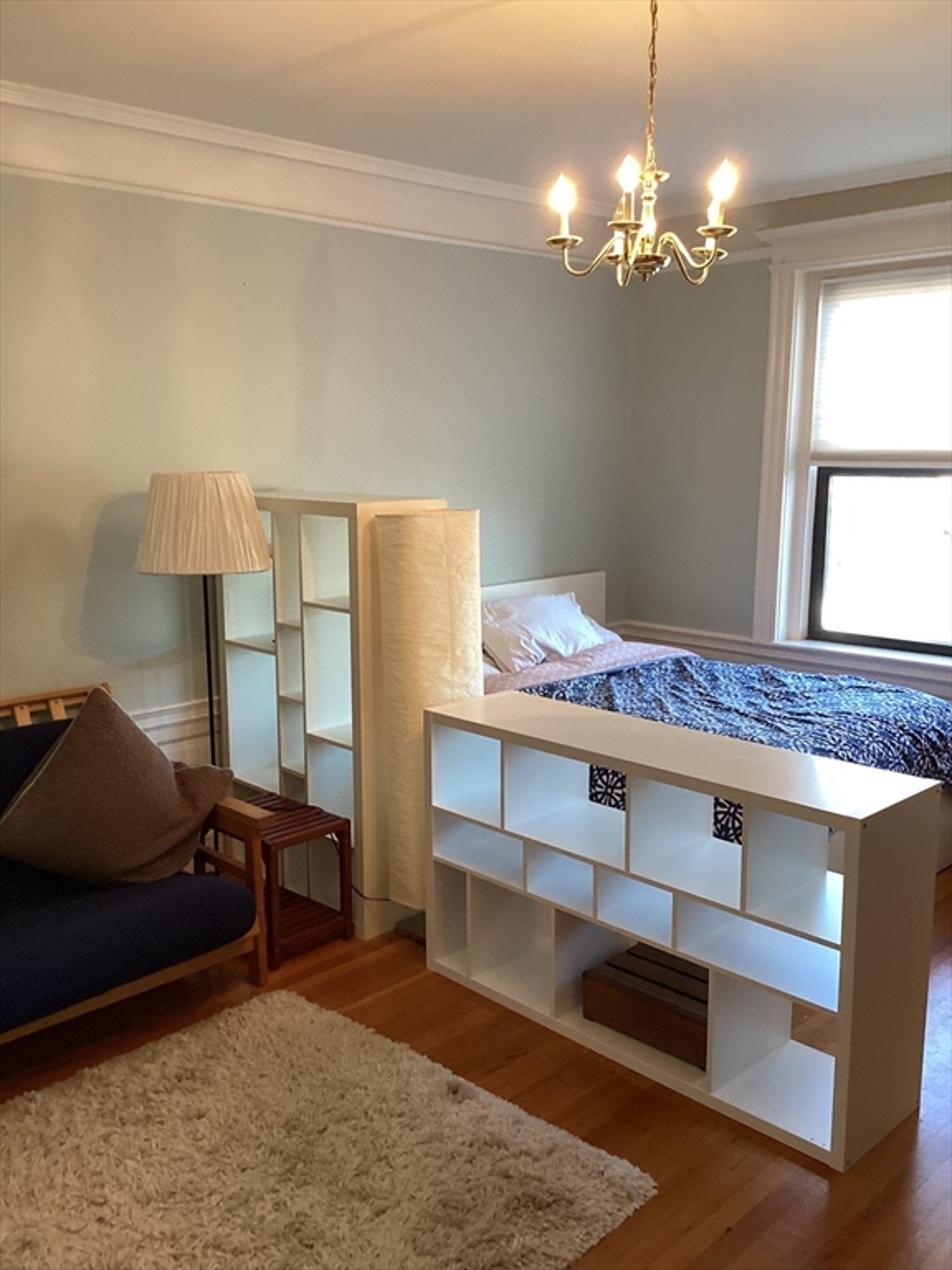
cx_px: 476
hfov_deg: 45.4
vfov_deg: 58.4
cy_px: 635
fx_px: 1137
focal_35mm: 31
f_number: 2.4
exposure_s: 1/60
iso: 160
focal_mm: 3.3
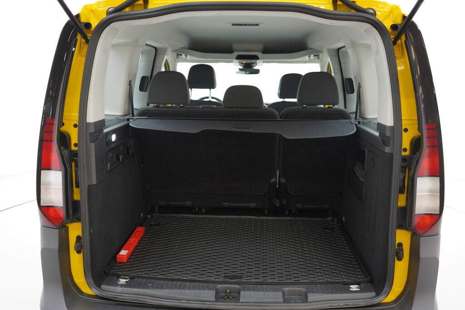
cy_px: 155
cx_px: 232
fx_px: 465
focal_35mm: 36
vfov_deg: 36.9
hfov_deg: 53.1
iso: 200
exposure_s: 1/40
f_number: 2.8
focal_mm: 24
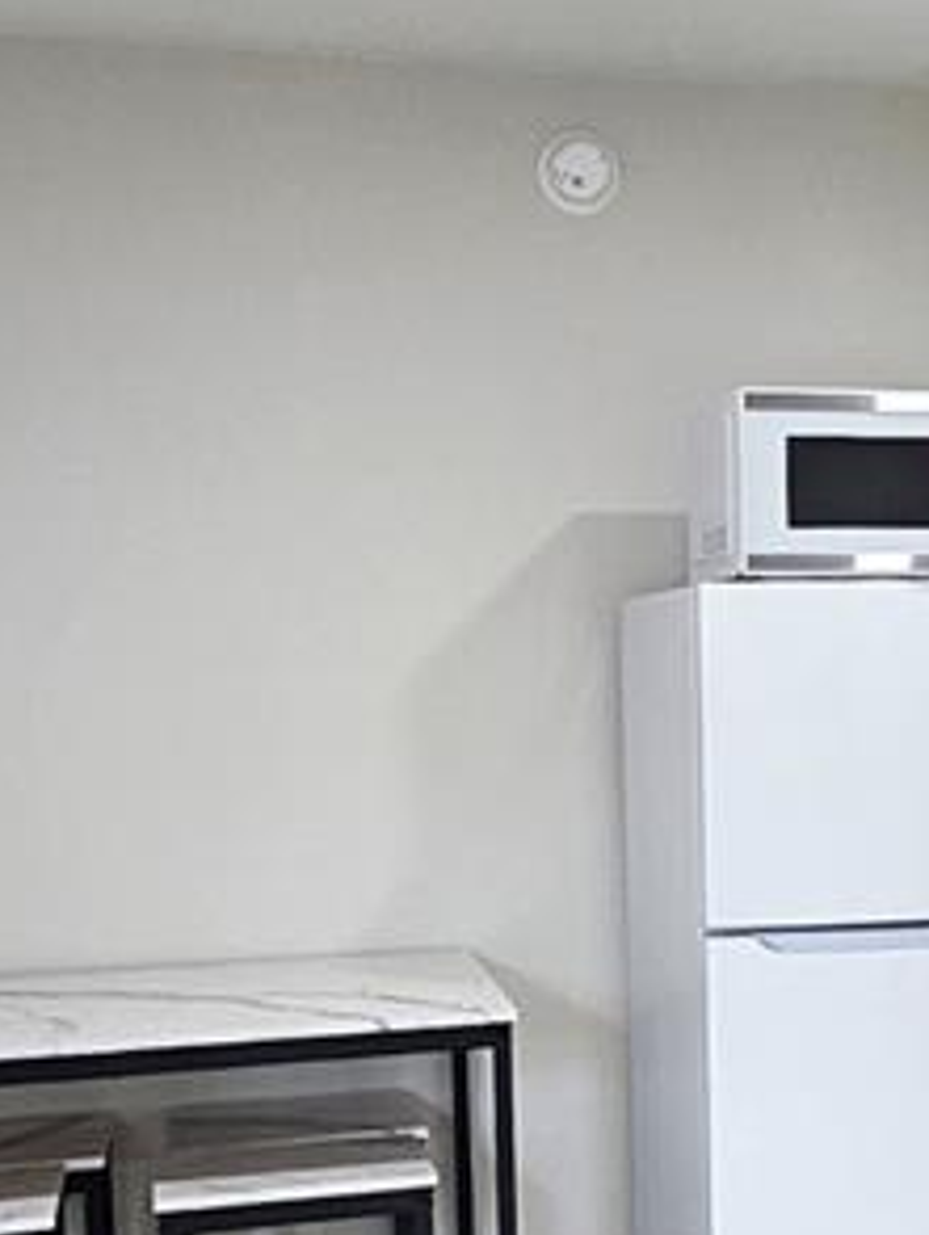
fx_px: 1894
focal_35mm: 53
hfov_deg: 26.6
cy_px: 723
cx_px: 841
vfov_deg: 36.0
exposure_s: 1/60
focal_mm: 2.2
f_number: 2.2
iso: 125
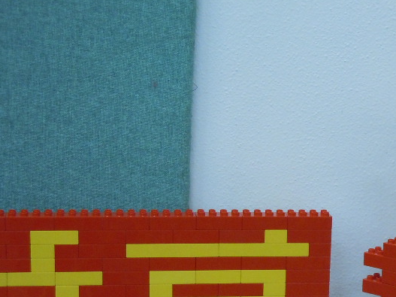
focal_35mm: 101
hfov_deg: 19.3
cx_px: 319
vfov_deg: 14.5
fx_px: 1155
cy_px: 267
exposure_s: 1/25
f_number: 3.9
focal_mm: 9.3
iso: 400
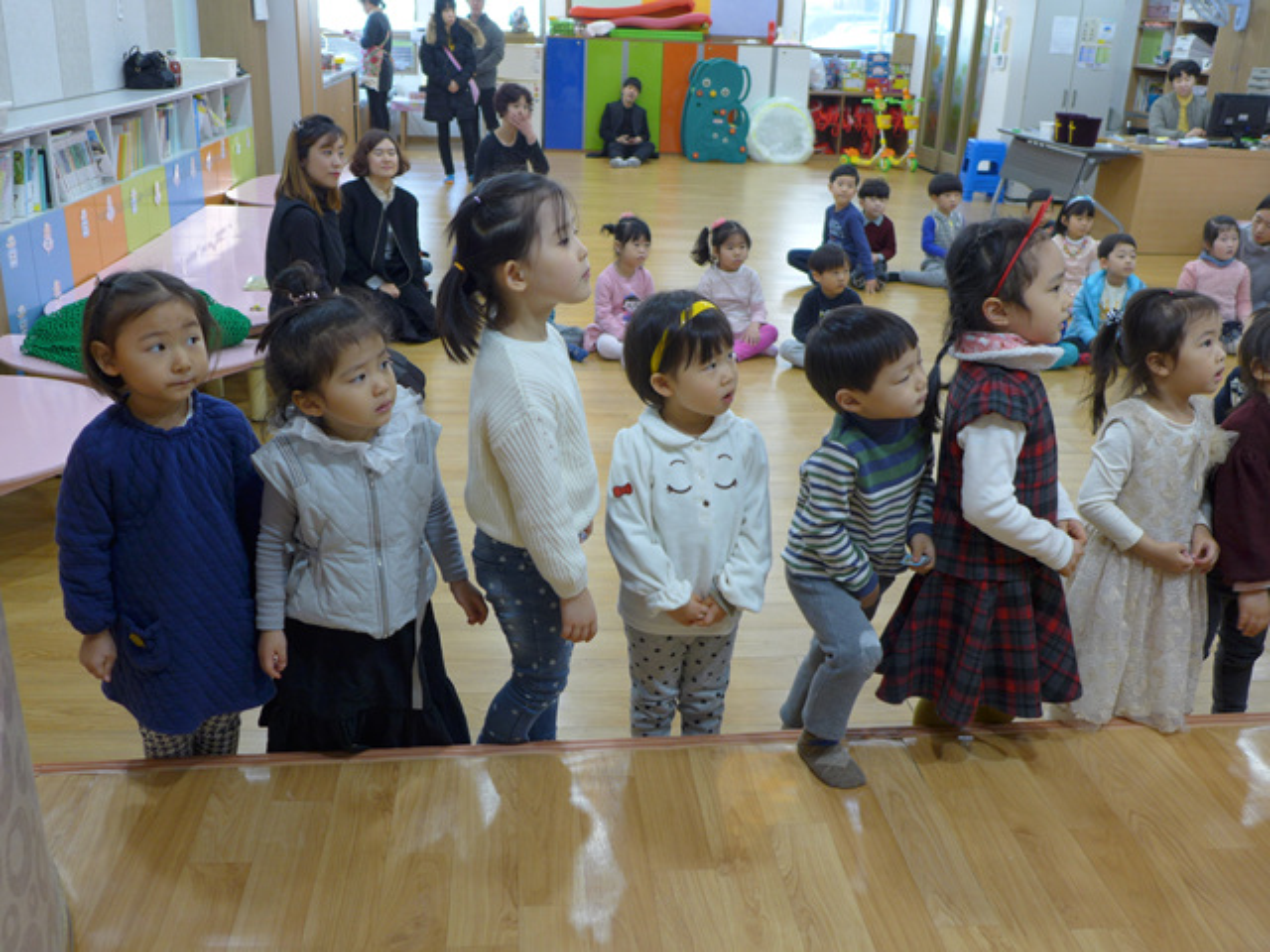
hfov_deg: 56.8
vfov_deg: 44.2
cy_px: 476
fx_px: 1174
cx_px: 635
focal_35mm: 32
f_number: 1.6
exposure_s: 1/60
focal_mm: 6.3
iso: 100
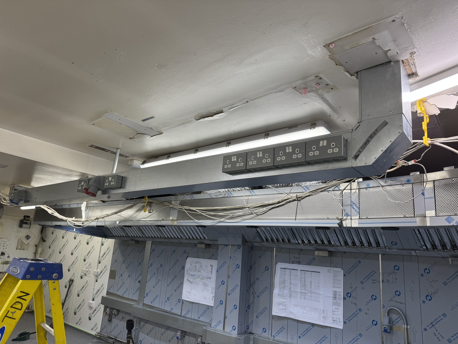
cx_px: 229
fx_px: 318
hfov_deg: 71.6
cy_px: 172
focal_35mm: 24
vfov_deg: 56.8
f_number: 1.78
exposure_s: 1/168
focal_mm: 6.76
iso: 100
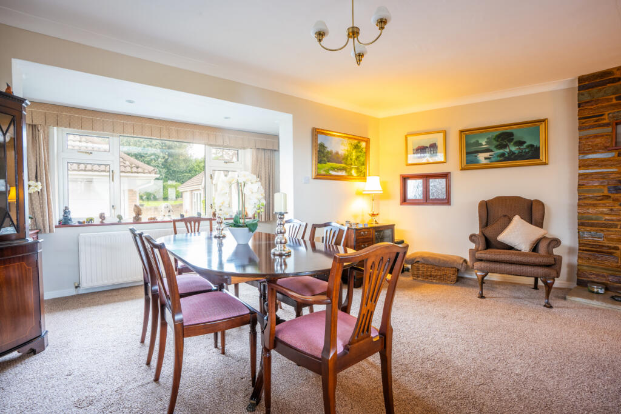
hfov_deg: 96.7
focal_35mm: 16
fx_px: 276
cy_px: 207
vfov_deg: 73.8
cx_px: 310
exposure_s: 1/20
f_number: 11
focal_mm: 16
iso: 800
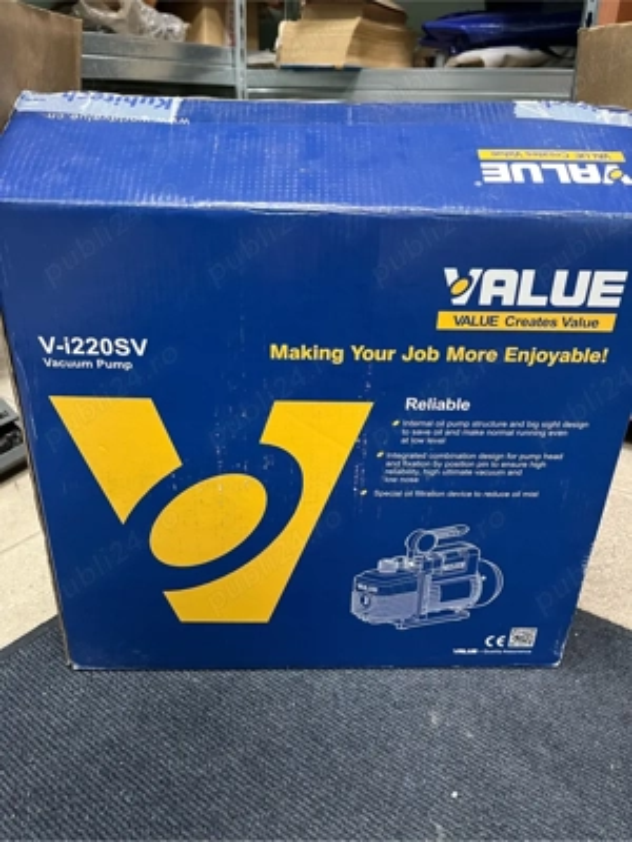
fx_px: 633
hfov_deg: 53.1
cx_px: 316
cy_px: 421
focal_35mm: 26
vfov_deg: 67.3
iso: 500
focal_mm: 5.1
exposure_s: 1/40
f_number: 1.6
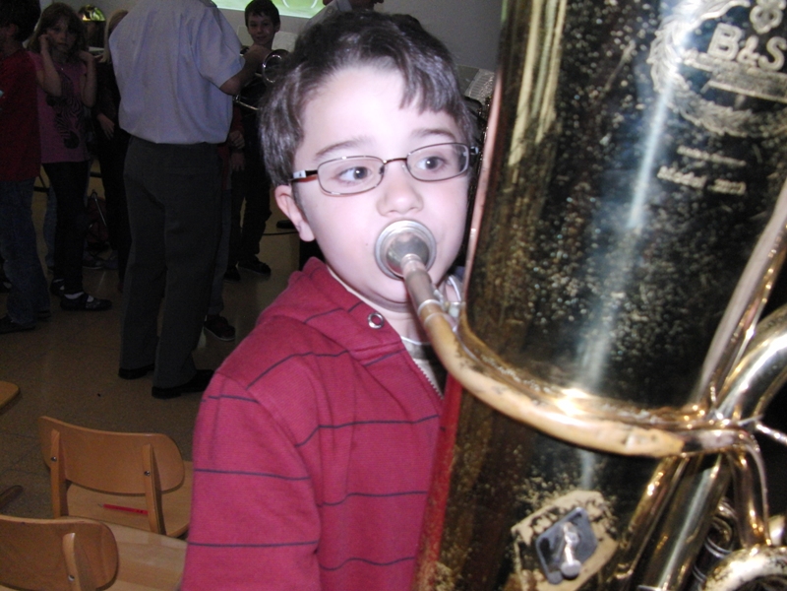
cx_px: 394
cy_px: 296
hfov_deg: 51.4
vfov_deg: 39.7
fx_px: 818
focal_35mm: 36
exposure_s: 1/60
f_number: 2.7
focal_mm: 7.3
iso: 400
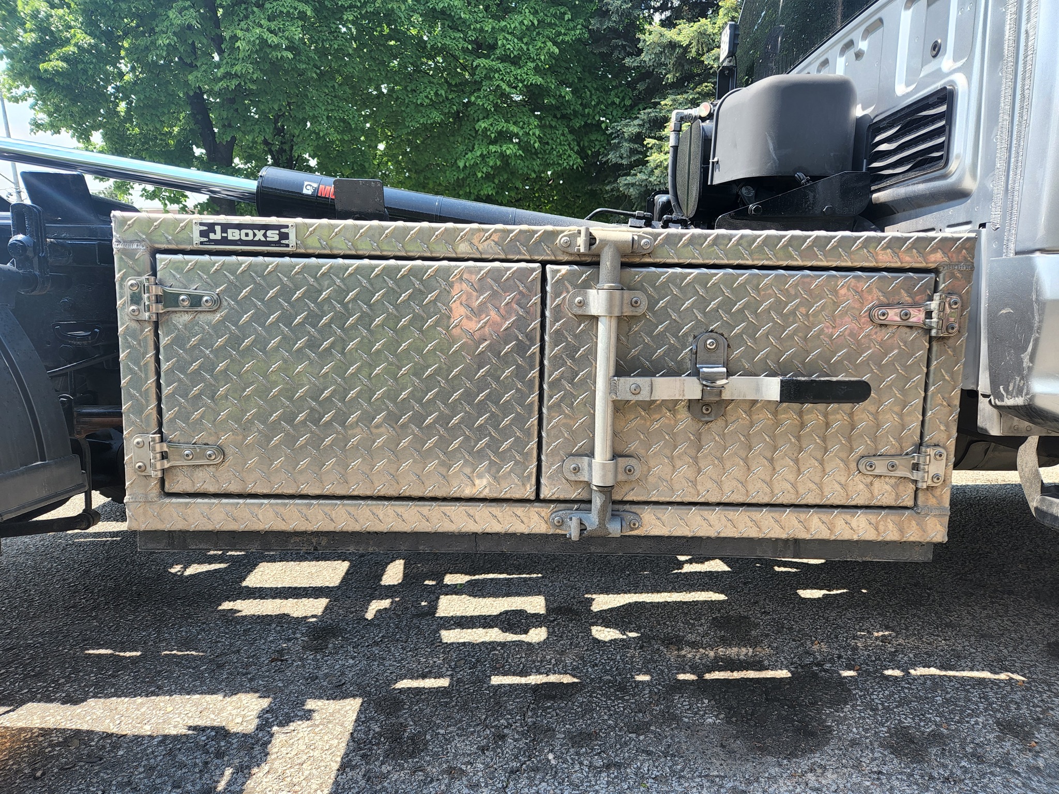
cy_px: 397
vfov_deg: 58.9
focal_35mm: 23
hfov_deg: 73.9
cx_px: 530
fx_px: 704
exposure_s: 1/388
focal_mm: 5.4
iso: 20
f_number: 1.8
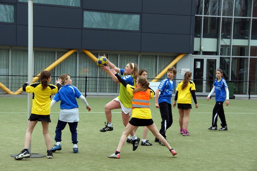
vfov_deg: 15.2
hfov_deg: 22.6
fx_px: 643
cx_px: 128
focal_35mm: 90
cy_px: 86
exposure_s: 1/400
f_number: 9
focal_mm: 60
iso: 400
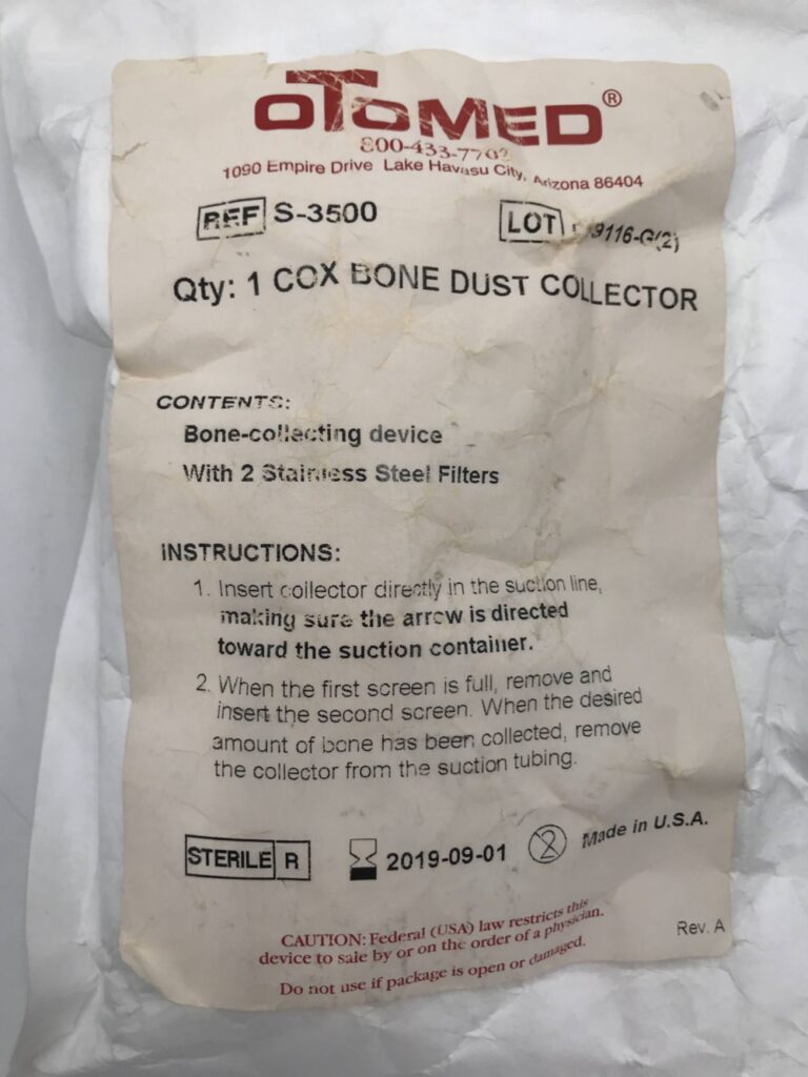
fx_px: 871
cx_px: 404
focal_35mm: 28
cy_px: 538
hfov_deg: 49.7
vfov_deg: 63.4
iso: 20
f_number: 1.8
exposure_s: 1/153
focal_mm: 3.99
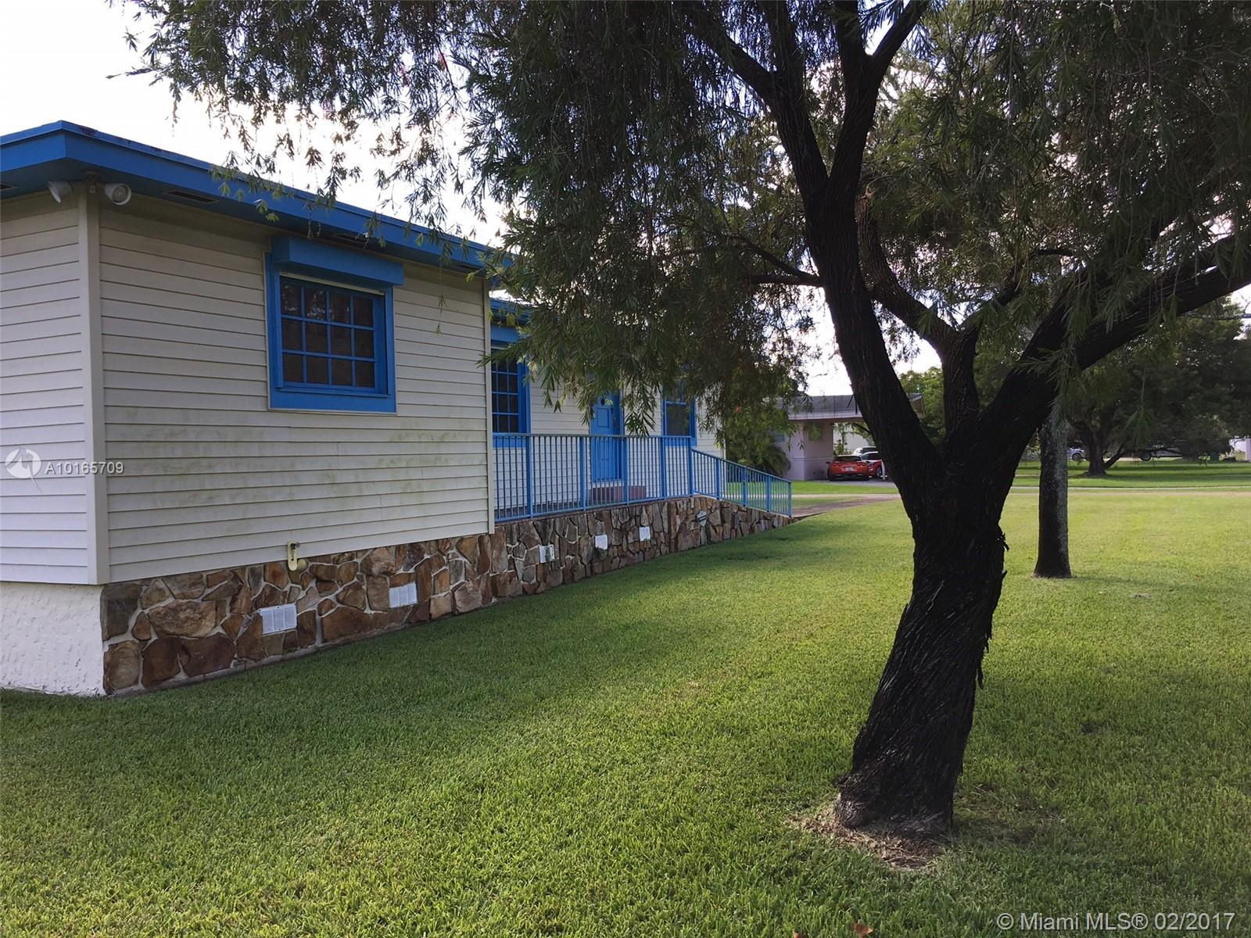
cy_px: 469
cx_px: 626
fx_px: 1048
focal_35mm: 29
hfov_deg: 61.7
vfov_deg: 48.2
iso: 25
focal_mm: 4.15
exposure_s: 1/296
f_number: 2.2
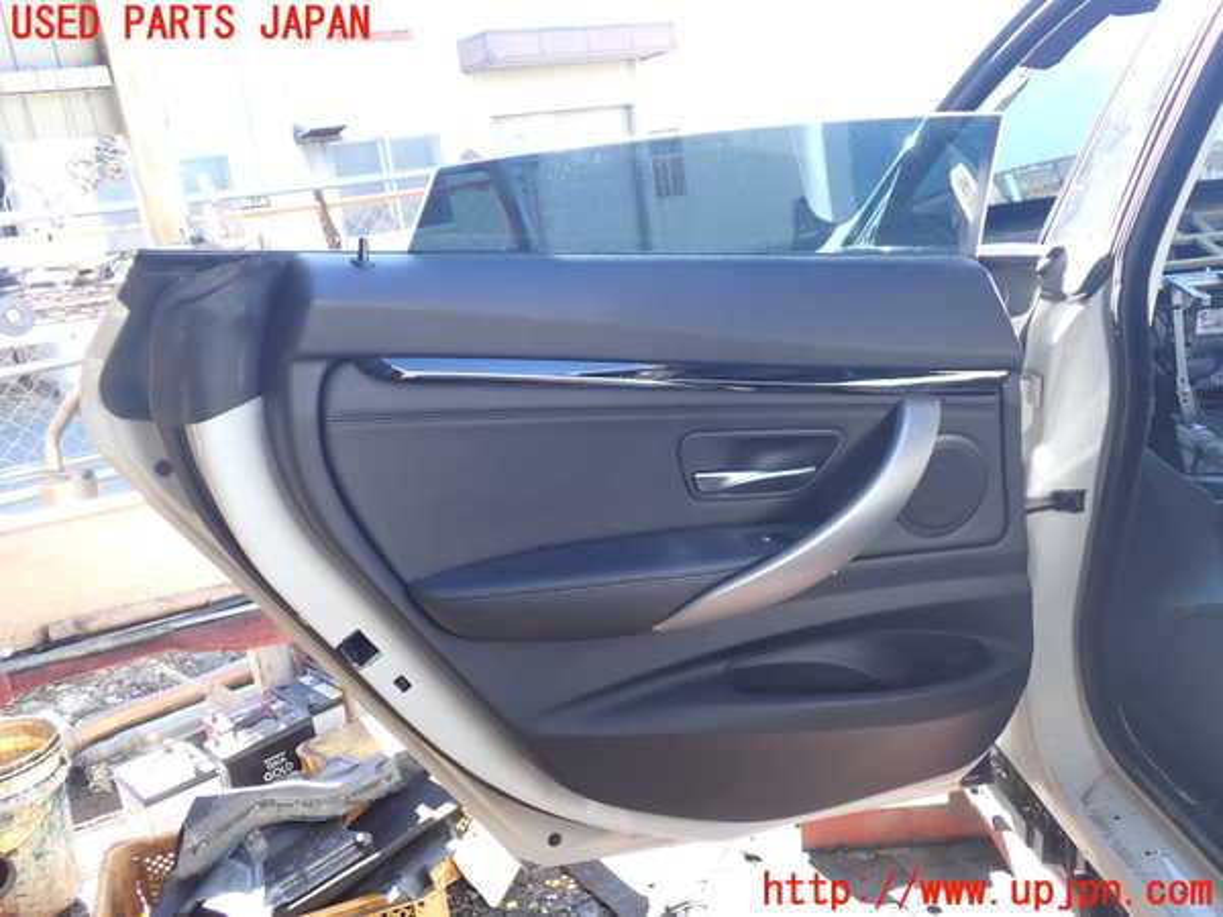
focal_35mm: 30
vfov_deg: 46.8
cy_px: 458
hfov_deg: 60.0
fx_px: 1060
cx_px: 612
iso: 100
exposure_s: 1/100
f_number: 2.3
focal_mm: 5.4
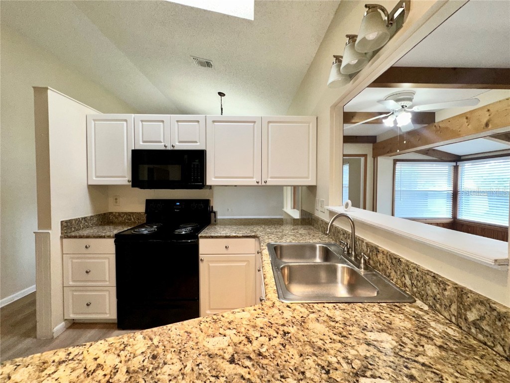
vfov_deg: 85.7
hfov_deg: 102.1
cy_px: 192
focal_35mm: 14
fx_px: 206
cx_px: 255
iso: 80
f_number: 2.2
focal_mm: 2.22
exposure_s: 1/63
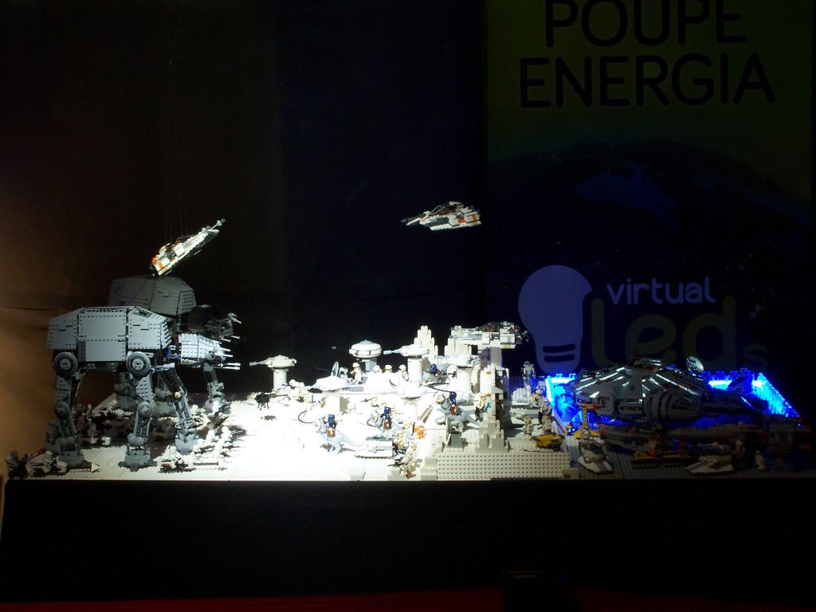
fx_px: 1320
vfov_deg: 26.1
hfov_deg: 34.3
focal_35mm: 56
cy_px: 306
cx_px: 408
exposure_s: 1/2
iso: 80
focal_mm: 9.3
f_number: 8
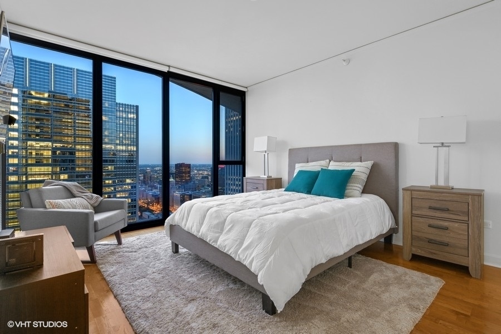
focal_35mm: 18
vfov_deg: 67.4
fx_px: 250
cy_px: 167
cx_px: 250
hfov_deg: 90.0
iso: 200
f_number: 8
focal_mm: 18
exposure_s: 6
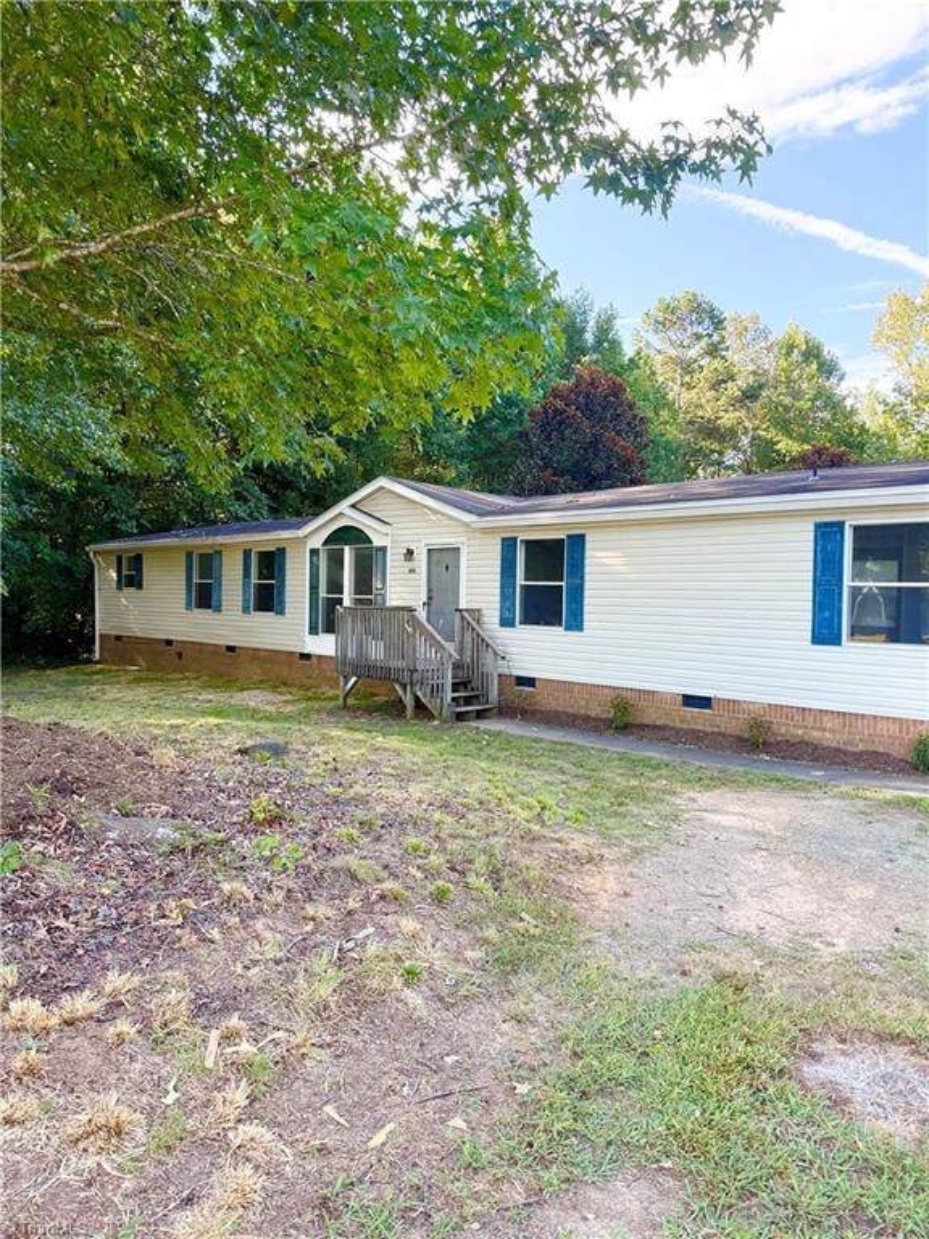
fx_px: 859
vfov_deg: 71.6
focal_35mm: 24
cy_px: 620
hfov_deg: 56.8
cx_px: 464
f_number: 1.78
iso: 100
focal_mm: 6.76
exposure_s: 1/281
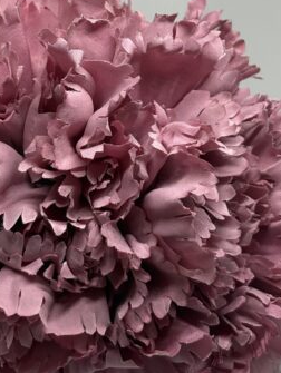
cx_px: 61
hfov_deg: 11.9
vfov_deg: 15.8
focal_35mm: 124
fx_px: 1340
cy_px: 72
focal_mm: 5.96
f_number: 1.6
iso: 25
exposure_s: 1/122
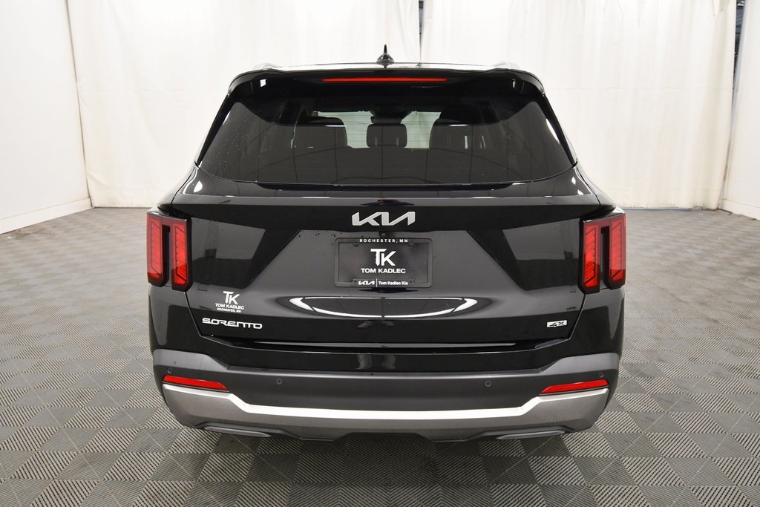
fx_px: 570
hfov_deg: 67.4
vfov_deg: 47.9
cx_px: 380
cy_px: 254
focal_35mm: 27
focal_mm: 18
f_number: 5.3
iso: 1400
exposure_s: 1/125
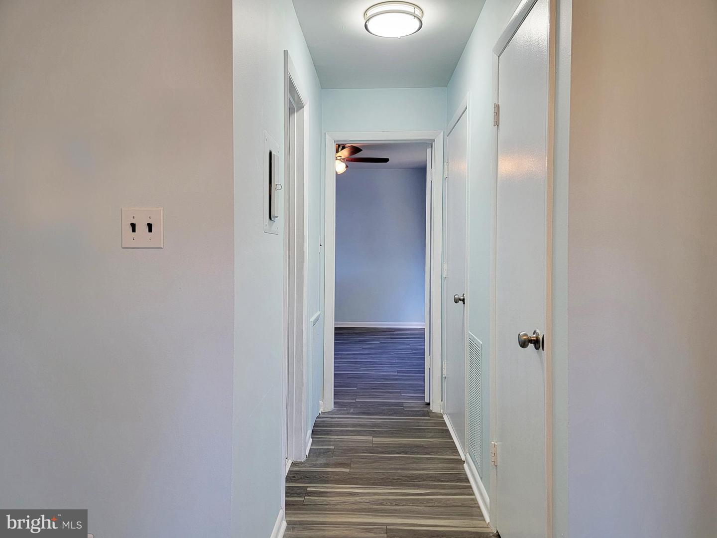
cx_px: 358
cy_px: 269
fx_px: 497
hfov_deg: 71.6
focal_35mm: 24
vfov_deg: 56.8
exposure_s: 1/120
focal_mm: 6.7
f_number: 1.8
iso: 125
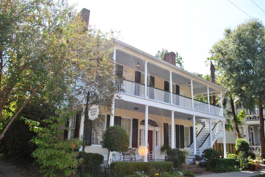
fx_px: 199
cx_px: 132
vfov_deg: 48.0
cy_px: 88
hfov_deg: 67.3
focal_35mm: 27
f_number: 5.6
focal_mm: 18
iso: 100
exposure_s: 1/200
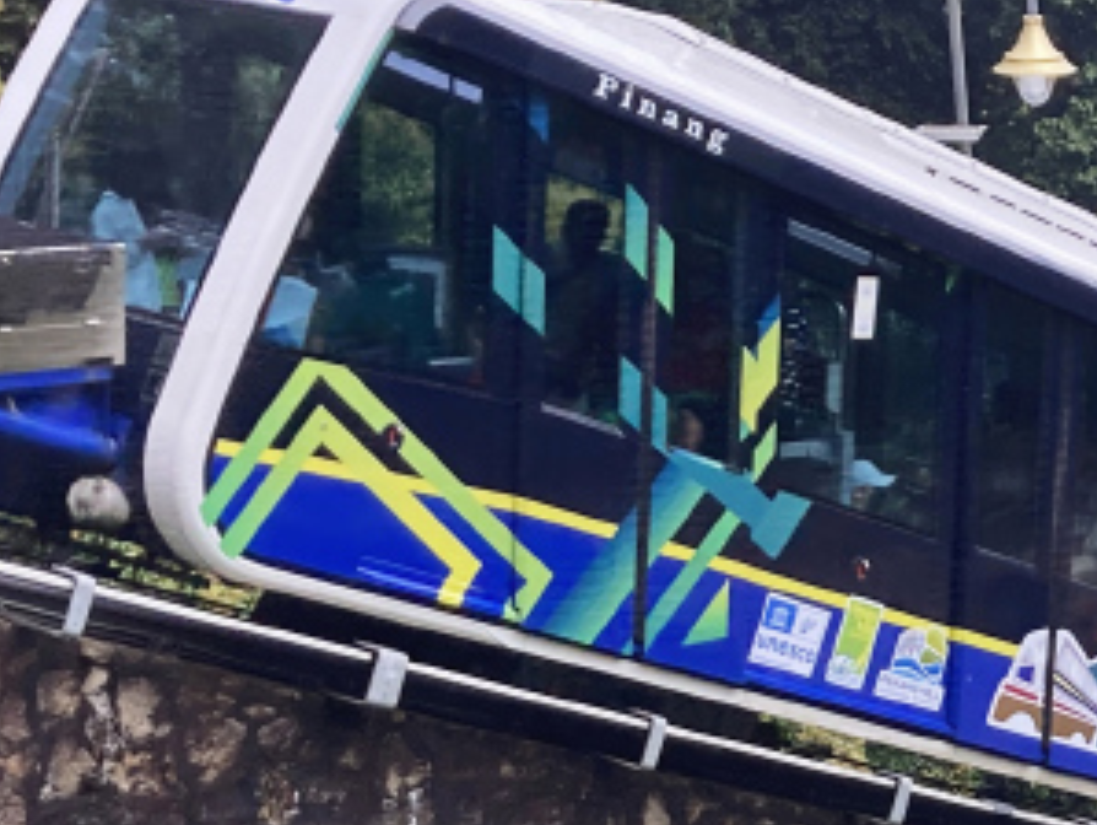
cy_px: 808
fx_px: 3869
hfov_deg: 15.0
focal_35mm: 122
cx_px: 1612
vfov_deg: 12.0
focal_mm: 3.99
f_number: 1.8
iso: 20
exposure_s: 1/296
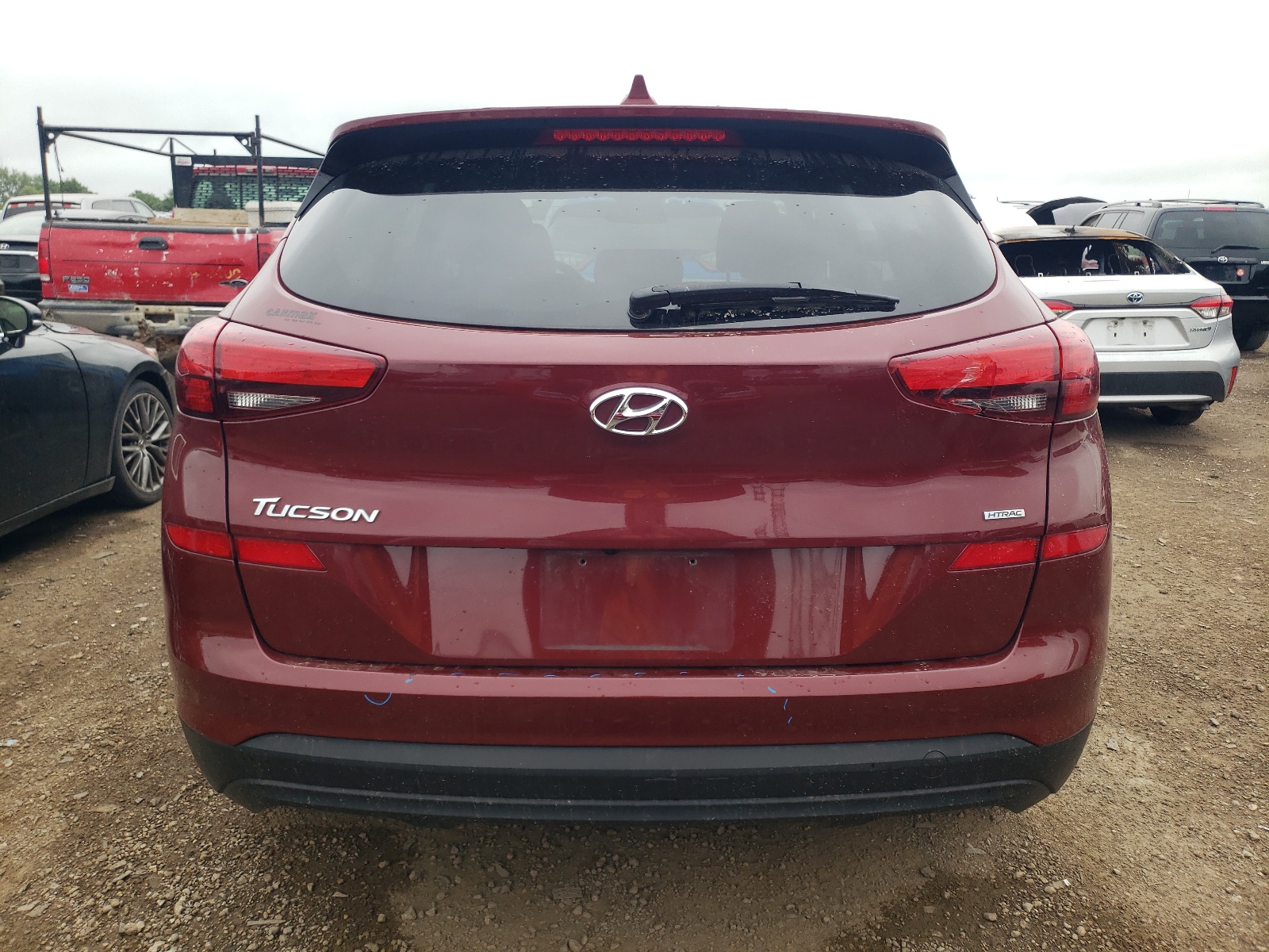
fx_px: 953
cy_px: 476
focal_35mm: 26
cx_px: 634
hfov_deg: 67.3
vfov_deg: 53.1
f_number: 1.5
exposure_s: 1/333
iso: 50
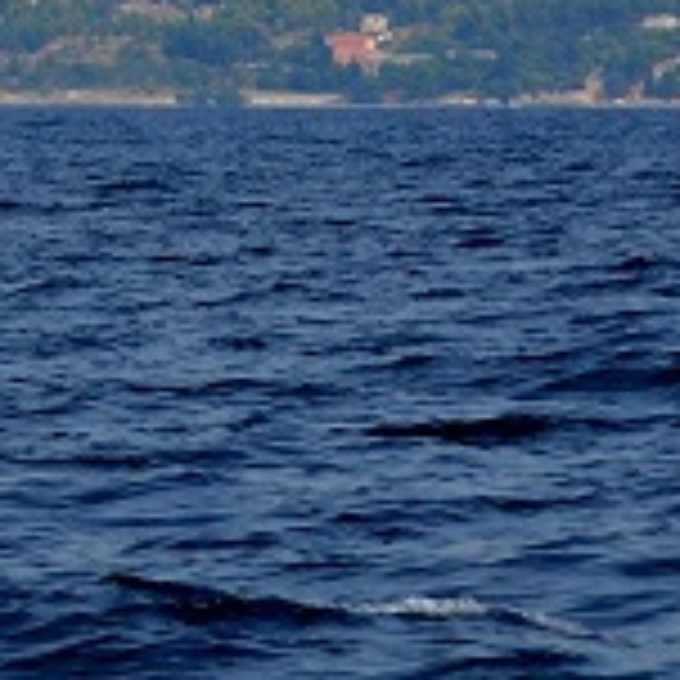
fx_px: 13113
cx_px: -1124
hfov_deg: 2.9
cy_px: -696
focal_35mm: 590
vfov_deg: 3.0
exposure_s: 1/2500
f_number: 5.6
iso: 400
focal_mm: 70
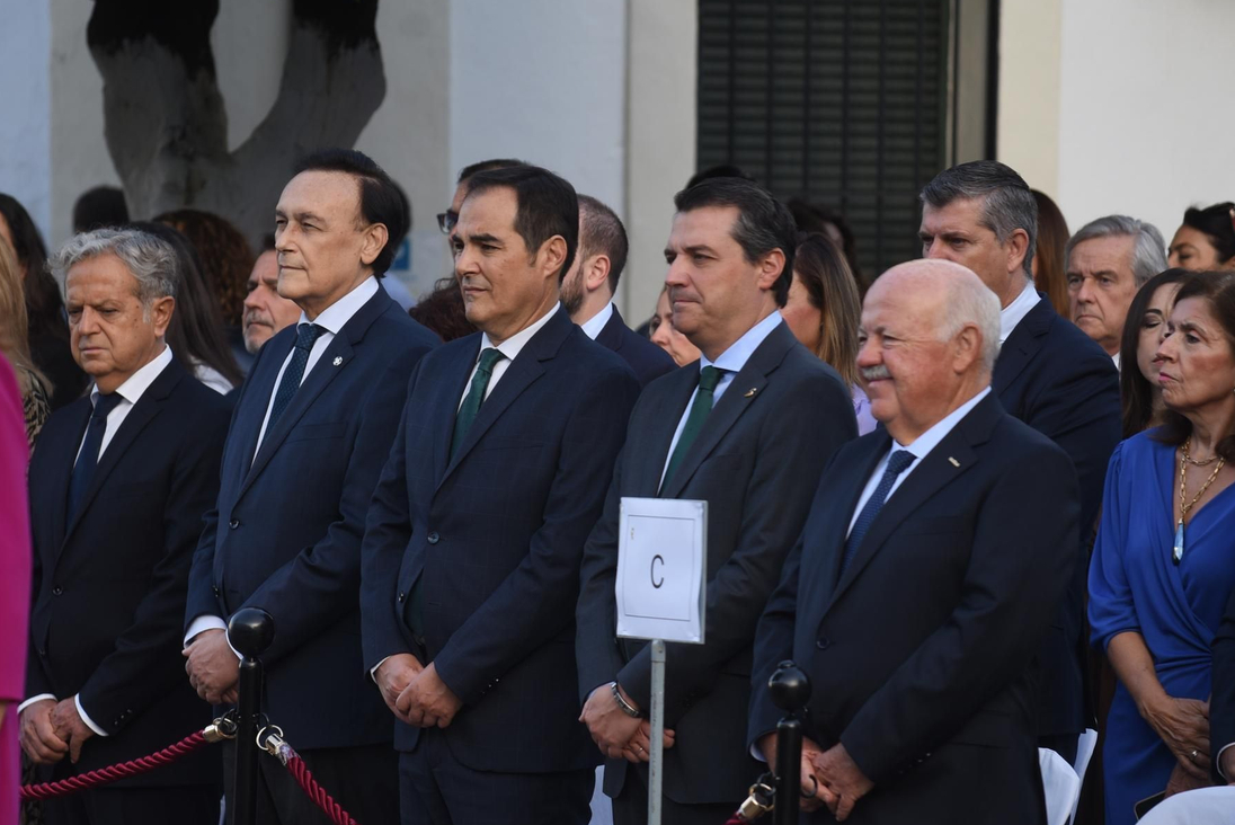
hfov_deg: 7.6
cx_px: 567
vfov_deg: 5.1
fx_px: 9267
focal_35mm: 270
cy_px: 583
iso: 100
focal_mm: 185
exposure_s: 1/160
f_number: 4
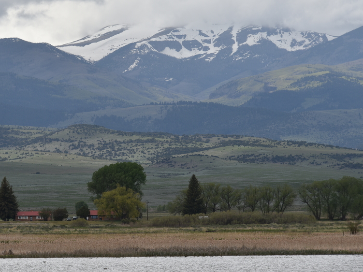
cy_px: 81
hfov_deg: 6.0
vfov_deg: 4.5
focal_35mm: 328
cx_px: 98
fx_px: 3439
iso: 100
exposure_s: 1/400
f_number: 9
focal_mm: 200
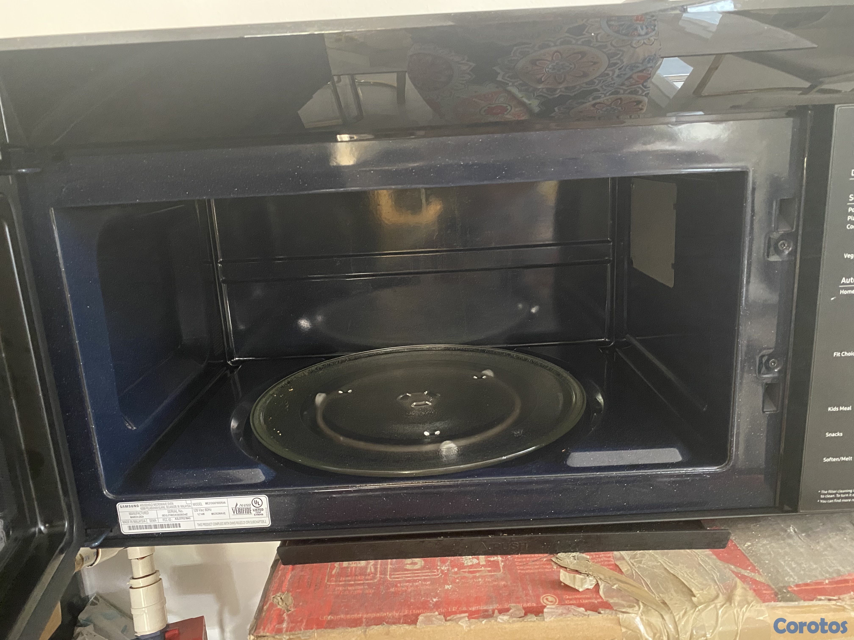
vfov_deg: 53.1
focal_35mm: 26
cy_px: 320
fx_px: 641
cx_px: 427
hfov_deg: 67.3
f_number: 1.8
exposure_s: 1/30
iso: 1000
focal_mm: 4.25
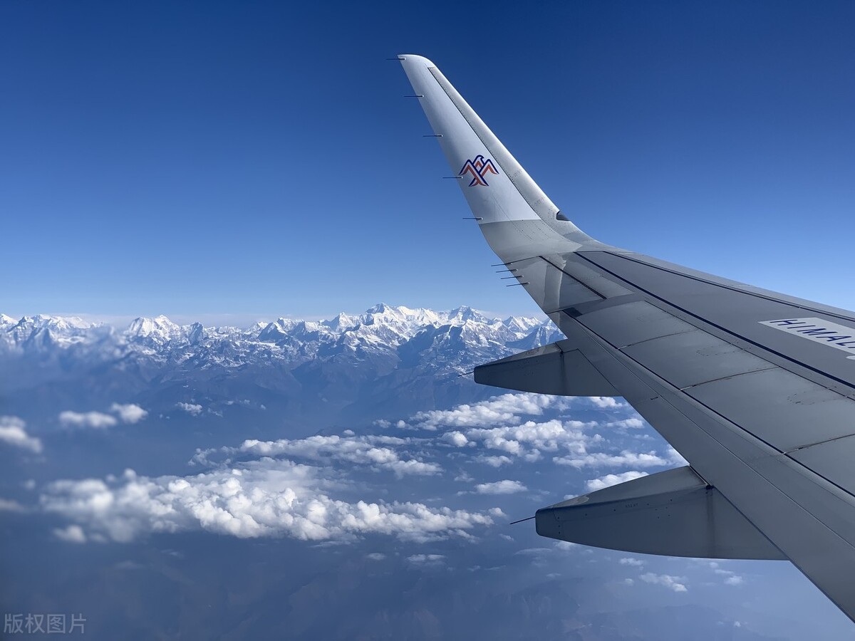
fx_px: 1284
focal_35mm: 52
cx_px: 428
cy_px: 320
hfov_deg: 36.8
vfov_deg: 28.0
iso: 16
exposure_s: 1/1453
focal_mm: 6
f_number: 2.4
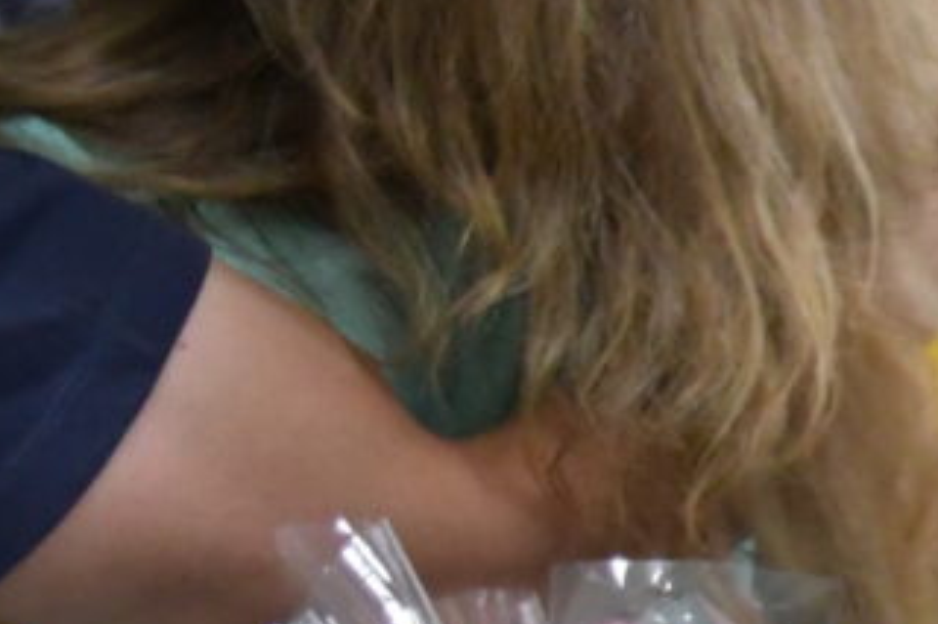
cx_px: 2644
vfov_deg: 6.2
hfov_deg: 8.3
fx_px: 5625
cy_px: 1043
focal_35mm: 216
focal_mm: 24
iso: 2200
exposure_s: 1/125
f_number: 3.8
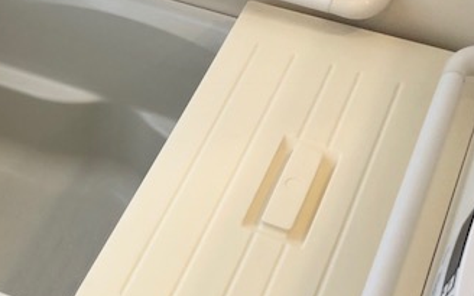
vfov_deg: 22.3
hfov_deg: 32.7
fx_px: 749
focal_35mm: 58
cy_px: 198
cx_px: 16
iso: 25
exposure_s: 1/33
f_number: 1.8
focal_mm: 3.99
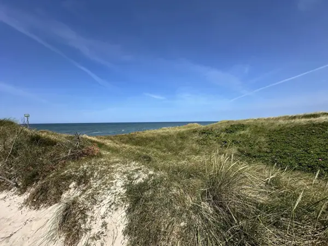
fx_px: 133
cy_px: 123
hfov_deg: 102.1
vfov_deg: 85.7
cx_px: 164
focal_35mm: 14
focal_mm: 2.22
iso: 50
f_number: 2.2
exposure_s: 1/2506
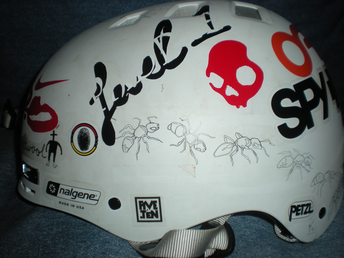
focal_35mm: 38
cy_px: 129
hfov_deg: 49.0
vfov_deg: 37.7
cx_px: 172
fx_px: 378
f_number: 3.1
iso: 64
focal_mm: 6.3
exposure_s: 1/60
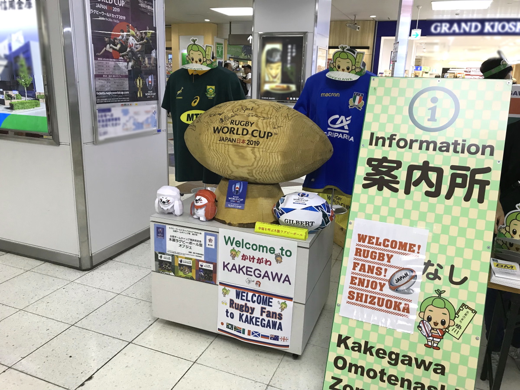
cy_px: 195
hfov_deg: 63.4
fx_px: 421
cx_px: 260
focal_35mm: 28
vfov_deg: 49.7
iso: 25
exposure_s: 1/40
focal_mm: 3.99
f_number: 1.8
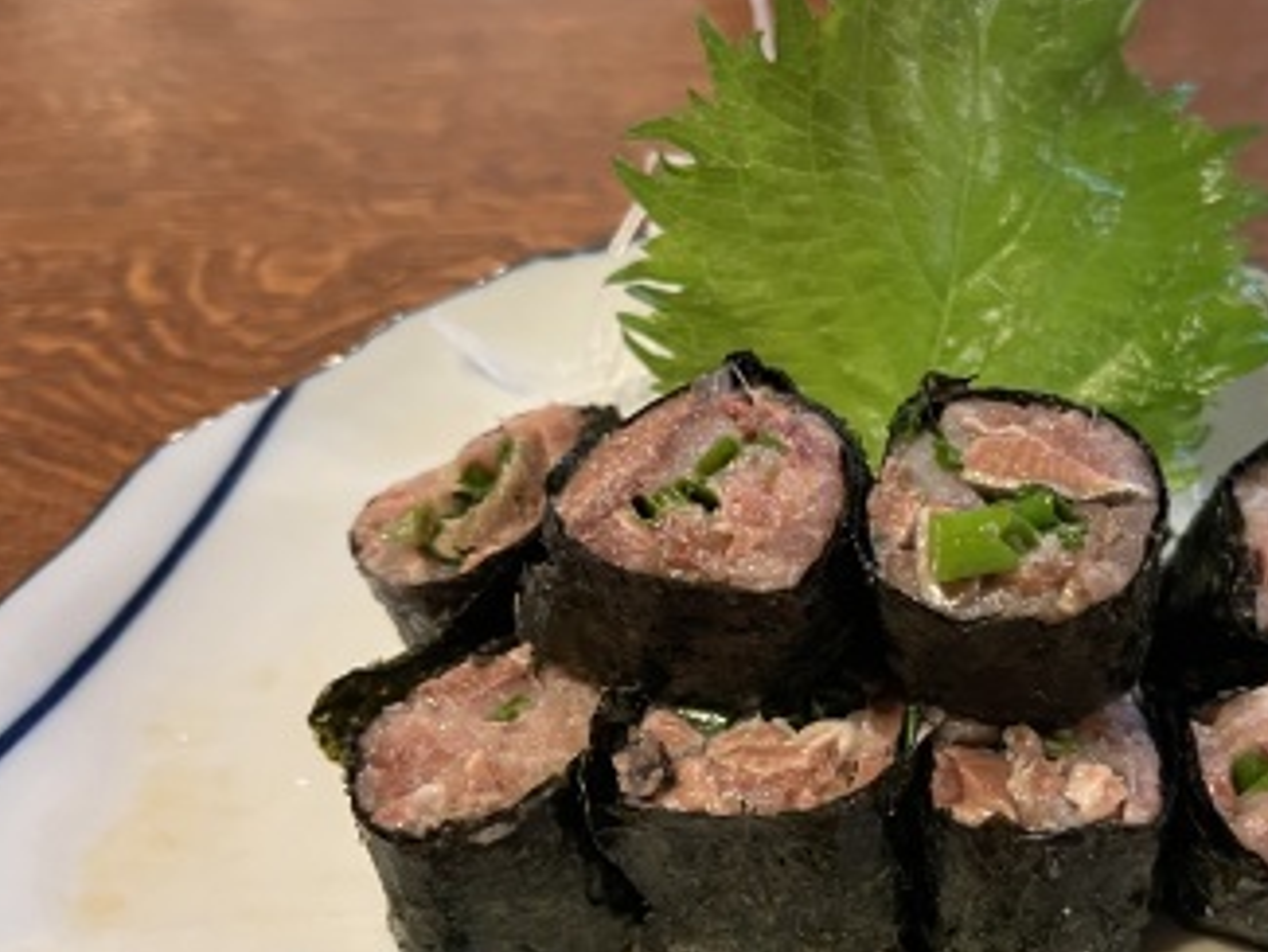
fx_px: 1466
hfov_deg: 45.5
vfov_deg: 35.9
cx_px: 913
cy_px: 564
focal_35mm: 40
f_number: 1.6
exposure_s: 1/50
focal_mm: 5.1
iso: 500
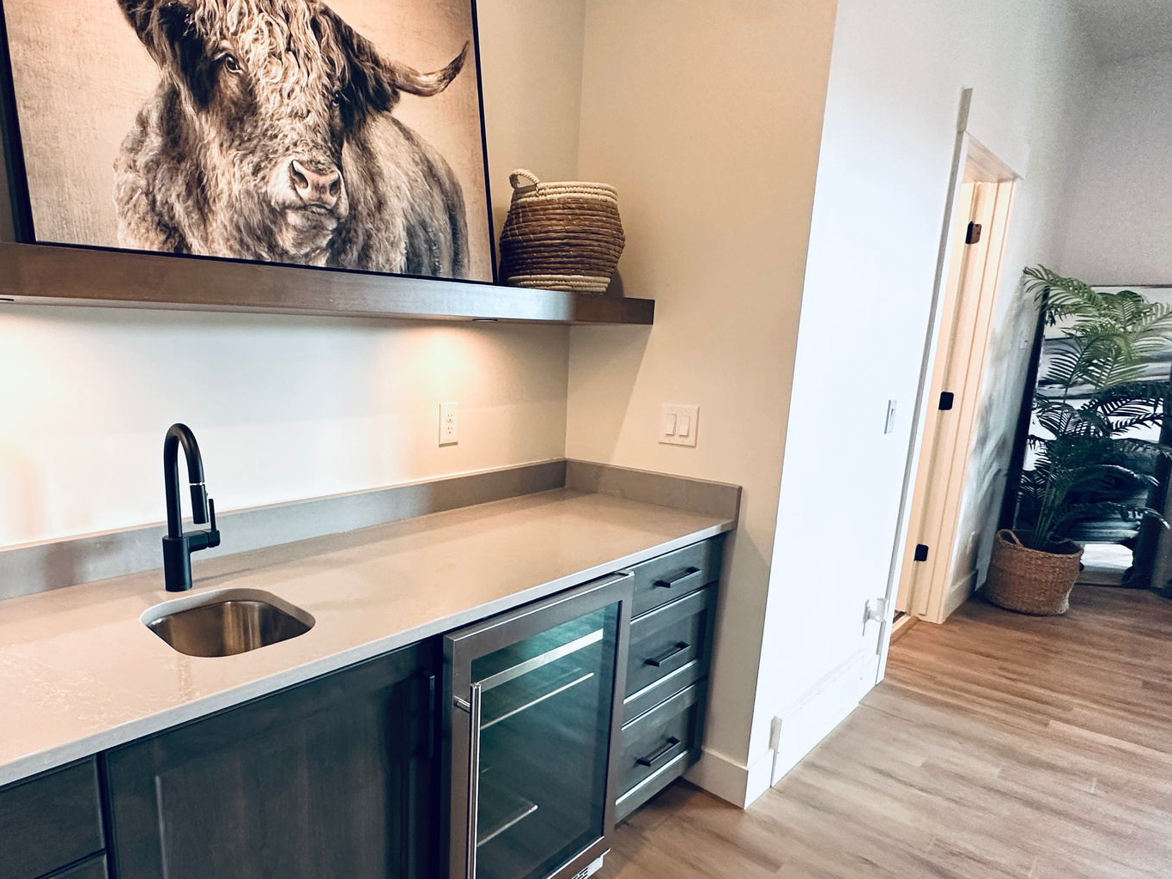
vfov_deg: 63.2
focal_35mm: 21
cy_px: 497
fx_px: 711
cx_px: 428
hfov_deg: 77.3
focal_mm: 2.22
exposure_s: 1/120
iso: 250
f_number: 2.2
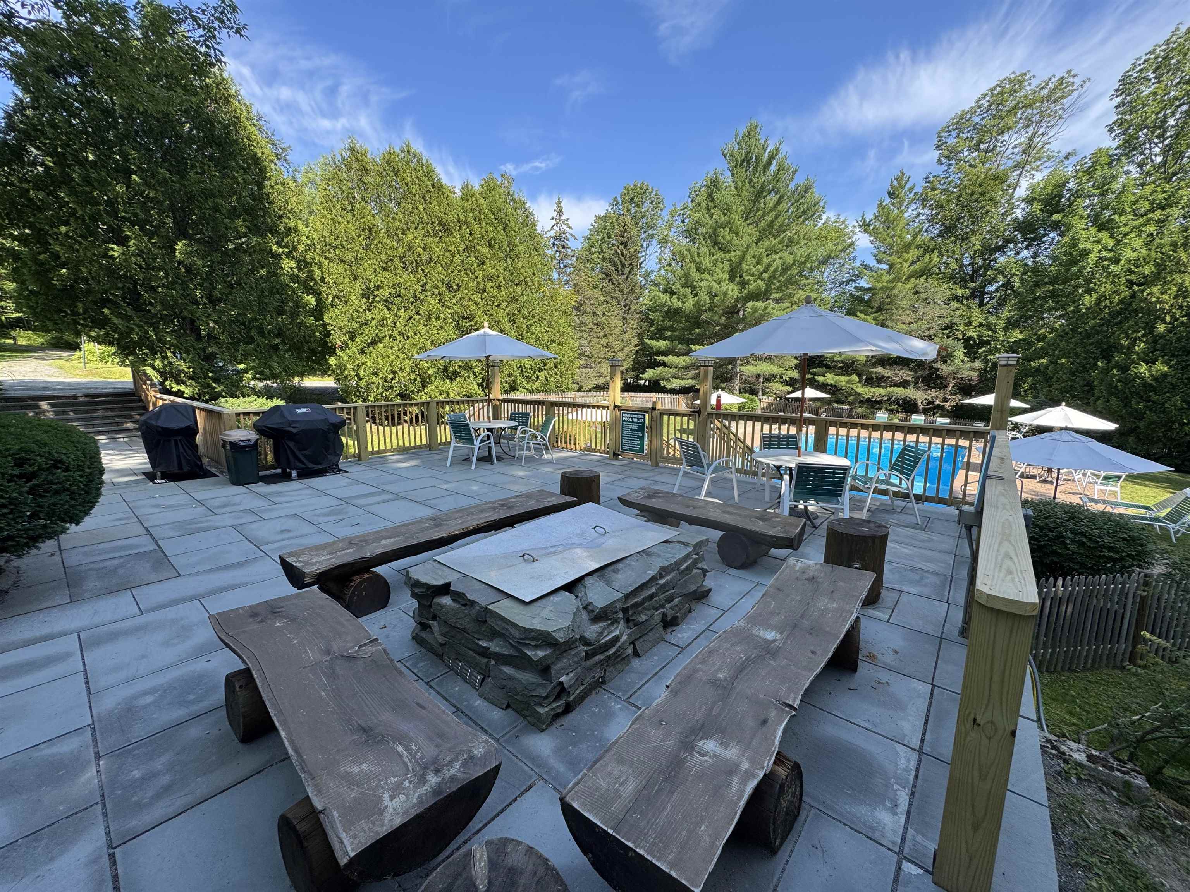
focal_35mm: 14
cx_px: 595
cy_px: 446
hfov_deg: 102.1
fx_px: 481
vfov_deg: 85.7
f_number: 2.2
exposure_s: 1/476
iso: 40
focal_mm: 2.22
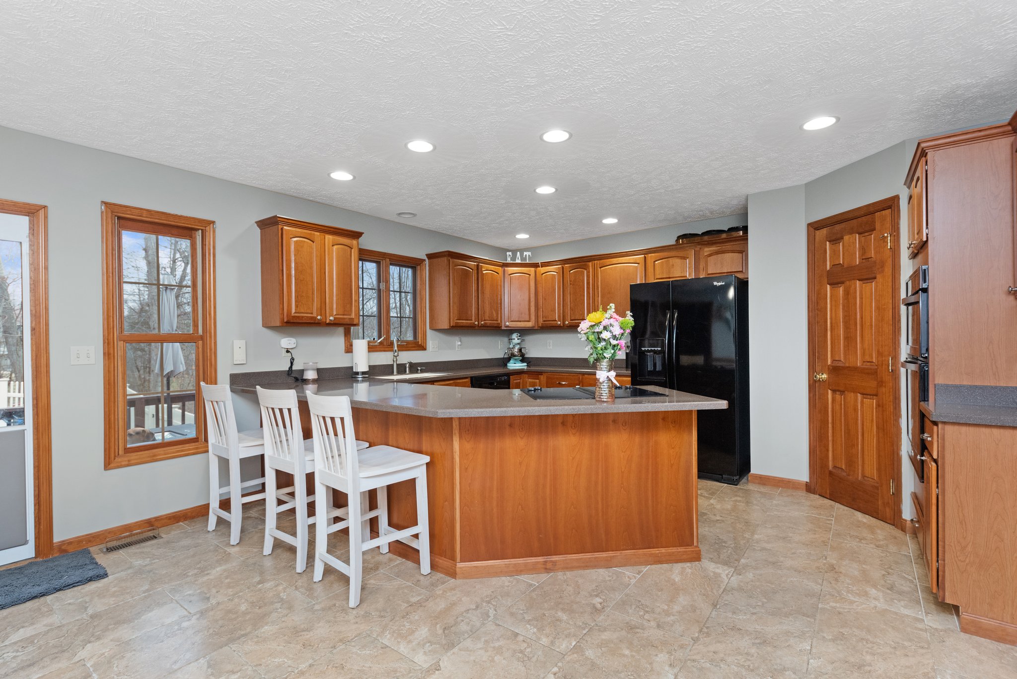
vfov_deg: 70.5
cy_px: 340
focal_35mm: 17
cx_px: 508
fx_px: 480
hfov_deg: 93.3
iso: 1600
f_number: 5.6
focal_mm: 17
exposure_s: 1/100
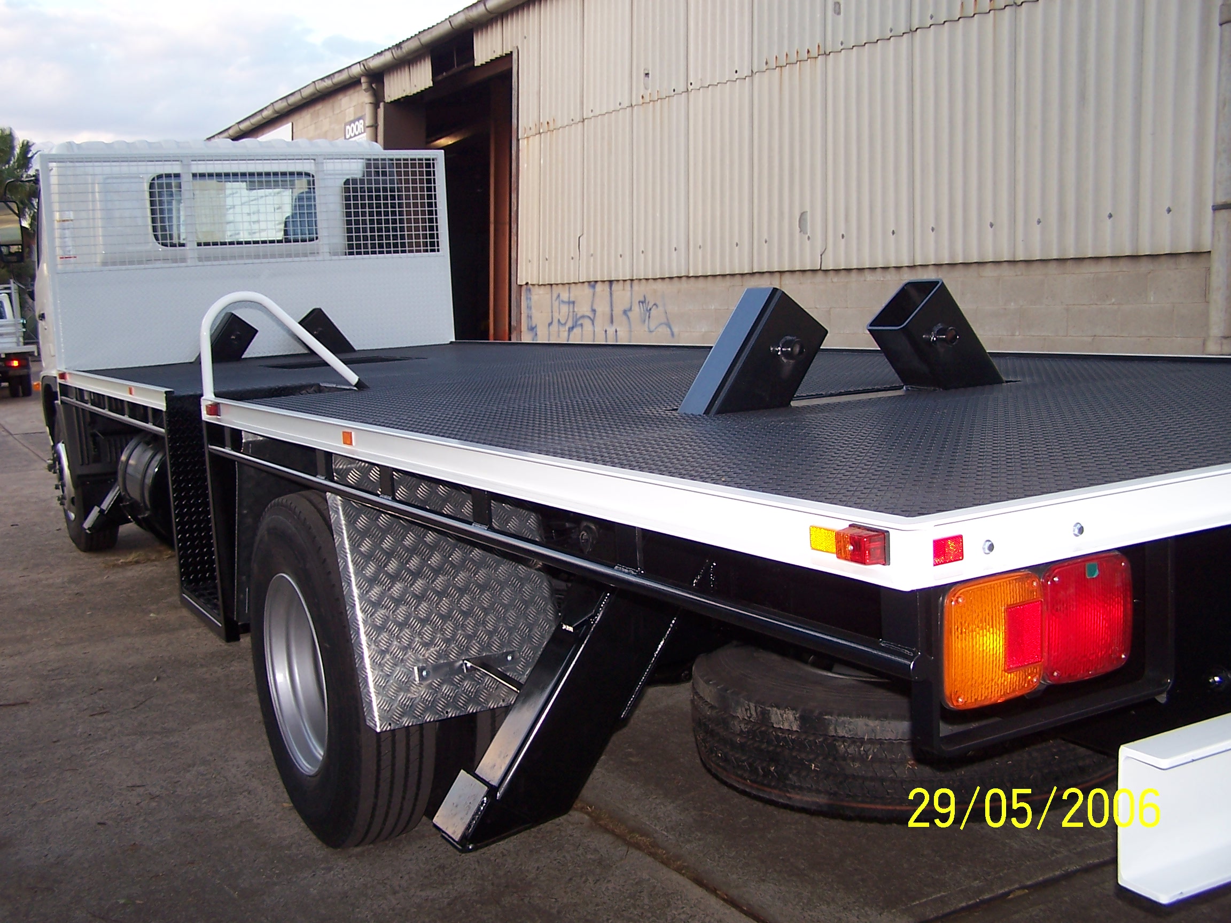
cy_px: 462
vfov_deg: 37.7
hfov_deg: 49.0
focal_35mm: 38
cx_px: 616
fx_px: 1351
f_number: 2.8
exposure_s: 1/60
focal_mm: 6.3
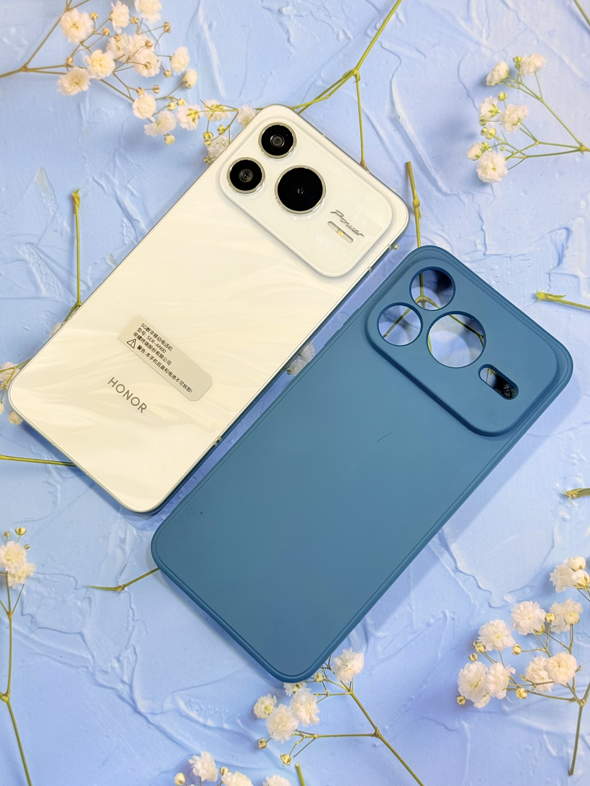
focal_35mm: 48
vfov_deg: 39.7
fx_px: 1091
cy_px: 393
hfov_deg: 30.3
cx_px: 295
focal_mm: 6.76
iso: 50
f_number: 1.78
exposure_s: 1/170
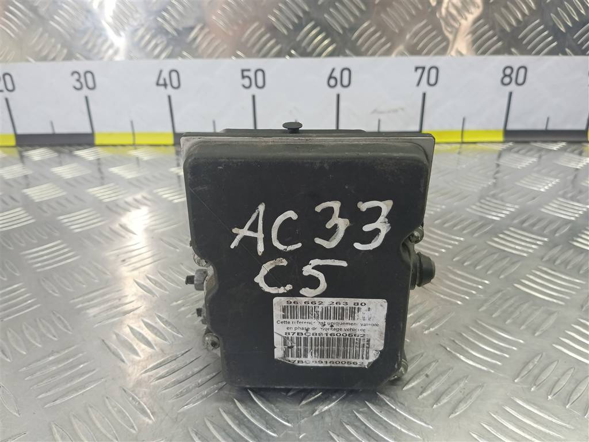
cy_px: 221
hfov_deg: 65.3
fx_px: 459
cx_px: 294
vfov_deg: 51.4
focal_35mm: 27
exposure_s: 1/50
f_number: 1.6
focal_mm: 4.11
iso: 199
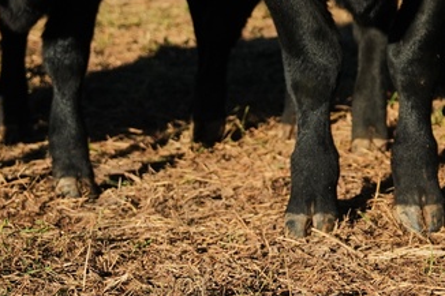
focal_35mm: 110
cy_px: -145
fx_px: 1359
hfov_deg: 17.5
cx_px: 576
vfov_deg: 11.9
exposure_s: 1/3200
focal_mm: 35
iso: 400
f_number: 2.8
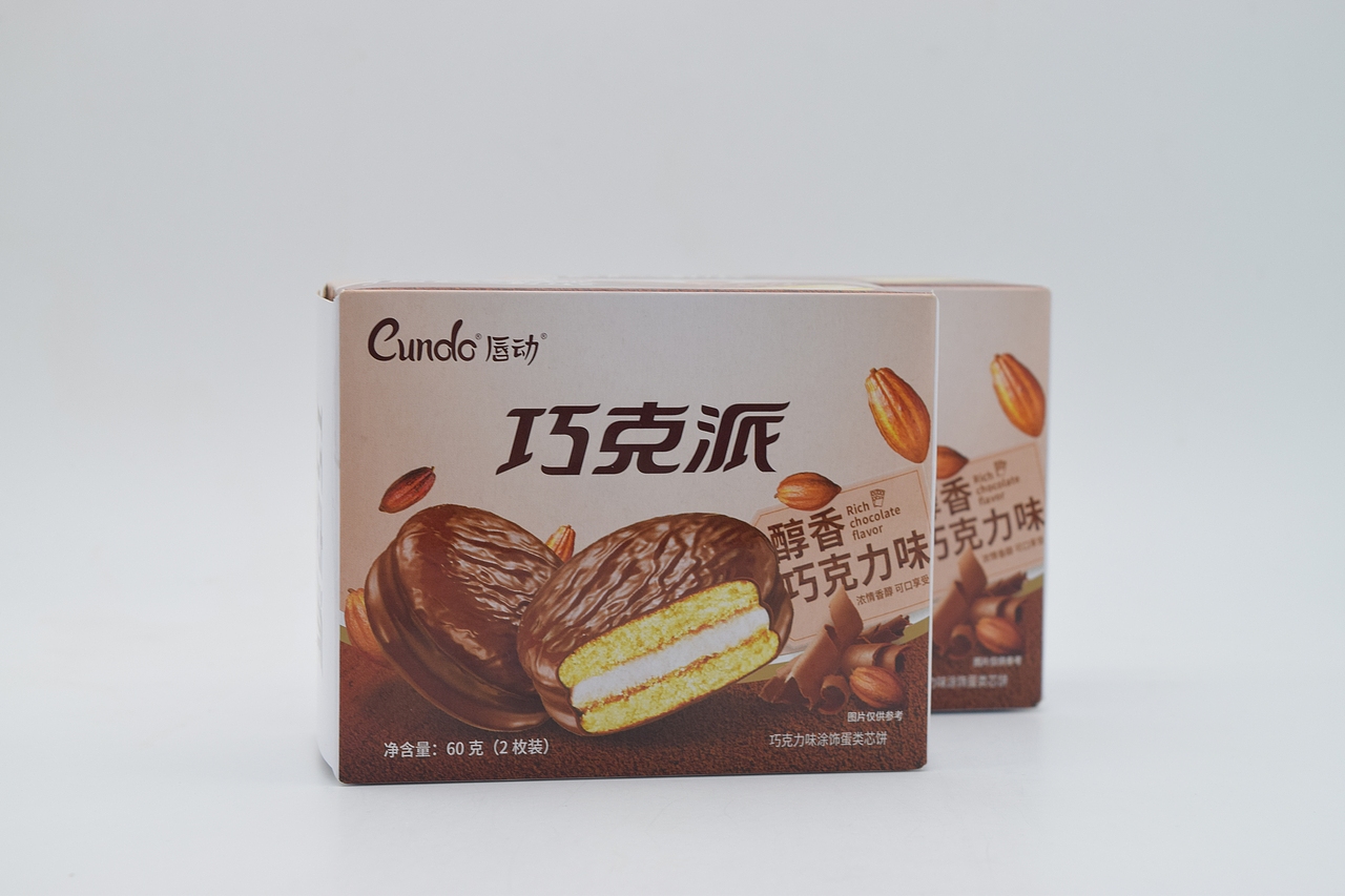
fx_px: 2689
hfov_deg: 28.1
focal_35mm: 72
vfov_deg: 18.9
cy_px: 448
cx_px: 672
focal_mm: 48
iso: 400
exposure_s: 1/60
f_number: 9
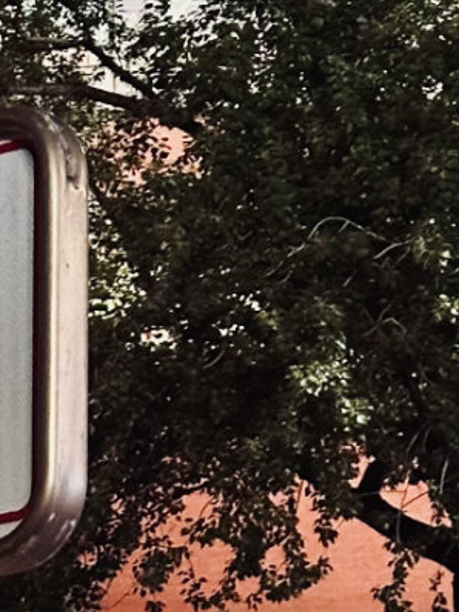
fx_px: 3416
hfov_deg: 7.7
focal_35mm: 193
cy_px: -260
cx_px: 75
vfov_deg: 10.0
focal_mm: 6.9
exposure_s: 1/25
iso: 640
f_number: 1.8
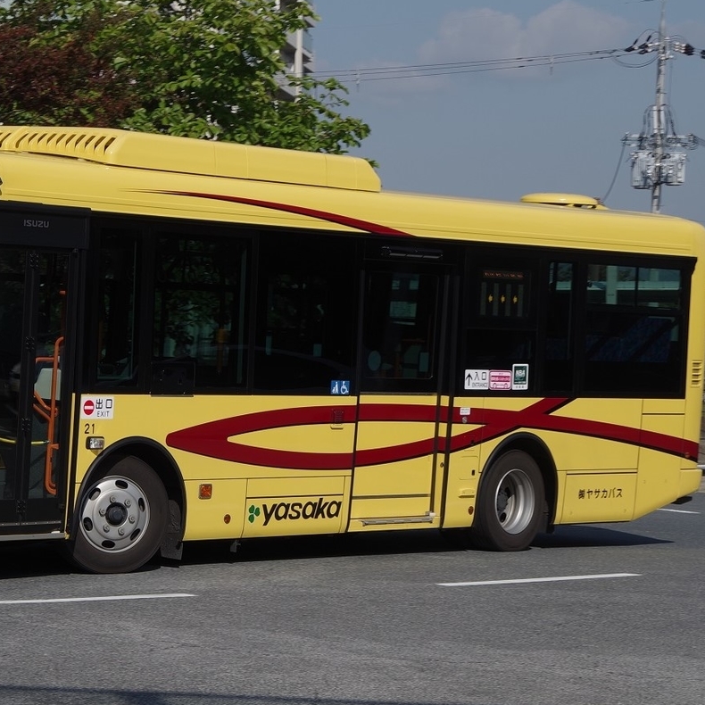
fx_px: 2143
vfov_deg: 18.7
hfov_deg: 18.6
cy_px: 349
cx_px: 219
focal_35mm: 93
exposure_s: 1/320
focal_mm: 48
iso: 100
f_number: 9
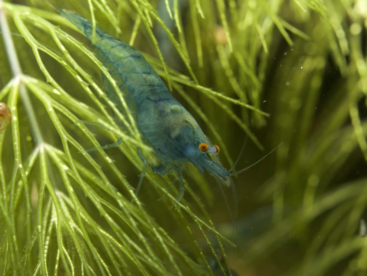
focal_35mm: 60
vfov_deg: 24.4
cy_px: 138
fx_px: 636
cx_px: 184
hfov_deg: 32.2
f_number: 9
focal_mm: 30
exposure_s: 1/60
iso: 200
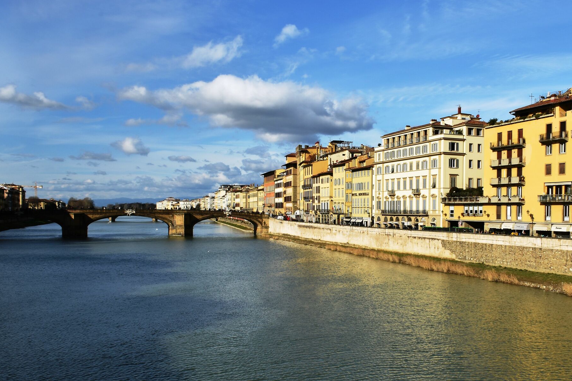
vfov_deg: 36.7
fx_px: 572
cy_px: 236
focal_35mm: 36
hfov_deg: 52.2
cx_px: 380
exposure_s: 1/30
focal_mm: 18
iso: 100
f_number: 22
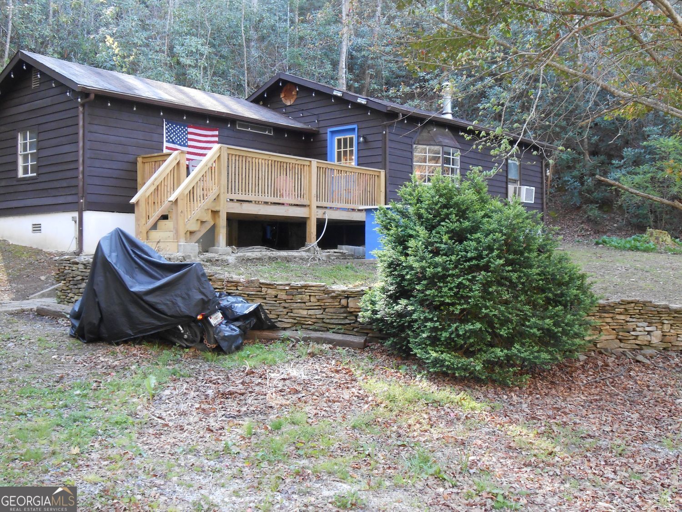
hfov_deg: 49.0
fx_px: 749
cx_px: 341
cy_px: 256
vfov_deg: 37.7
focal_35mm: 38
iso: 200
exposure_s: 1/30
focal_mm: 6.8
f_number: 4.2
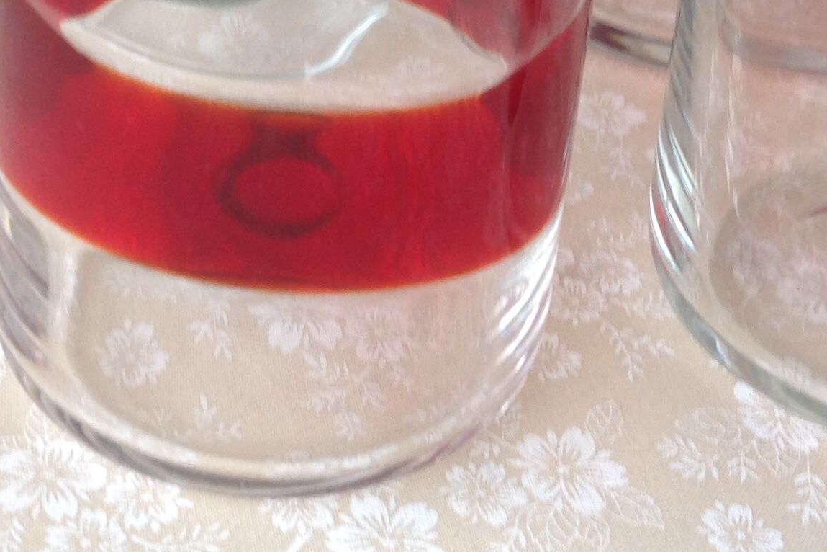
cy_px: -45
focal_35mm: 82
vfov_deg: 16.2
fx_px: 1884
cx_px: 355
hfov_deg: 24.7
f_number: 2.4
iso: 64
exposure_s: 1/15
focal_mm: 4.28
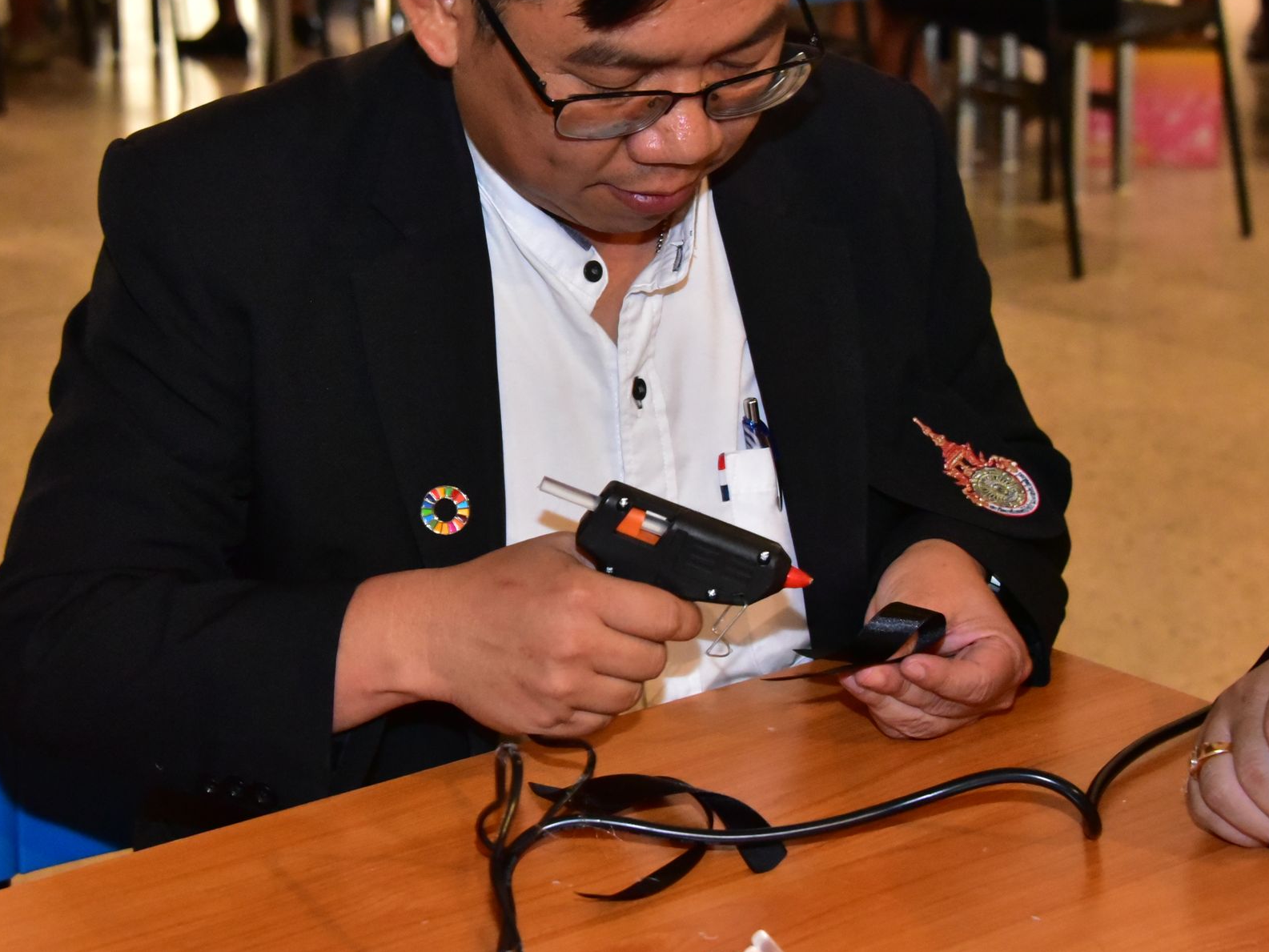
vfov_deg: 16.7
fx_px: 3226
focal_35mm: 88
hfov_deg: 22.2
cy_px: 285
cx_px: 509
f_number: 6.3
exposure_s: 1/100
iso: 8000
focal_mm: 58
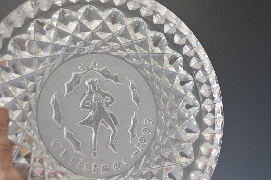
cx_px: 136
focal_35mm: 60
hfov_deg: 33.4
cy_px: 90
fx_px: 451
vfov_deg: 22.6
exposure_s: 1/60
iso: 1000
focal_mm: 40
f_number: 5
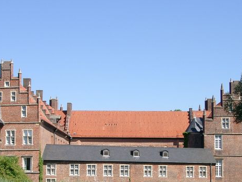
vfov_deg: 17.1
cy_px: 122
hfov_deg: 22.8
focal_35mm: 86
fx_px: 601
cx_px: 119
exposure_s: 1/483
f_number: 4
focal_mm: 10.4
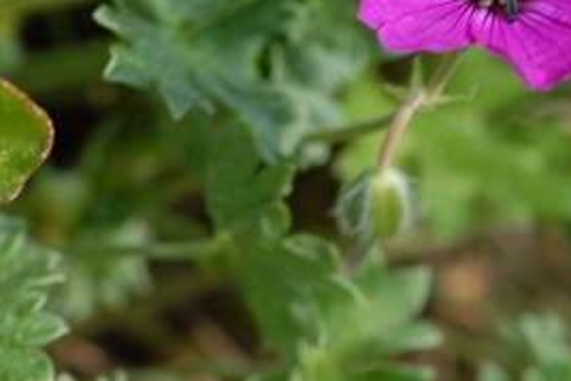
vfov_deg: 3.1
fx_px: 7030
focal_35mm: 443
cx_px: 516
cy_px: -53
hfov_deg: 4.6
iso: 100
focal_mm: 100
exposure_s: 1/180
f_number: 7.1
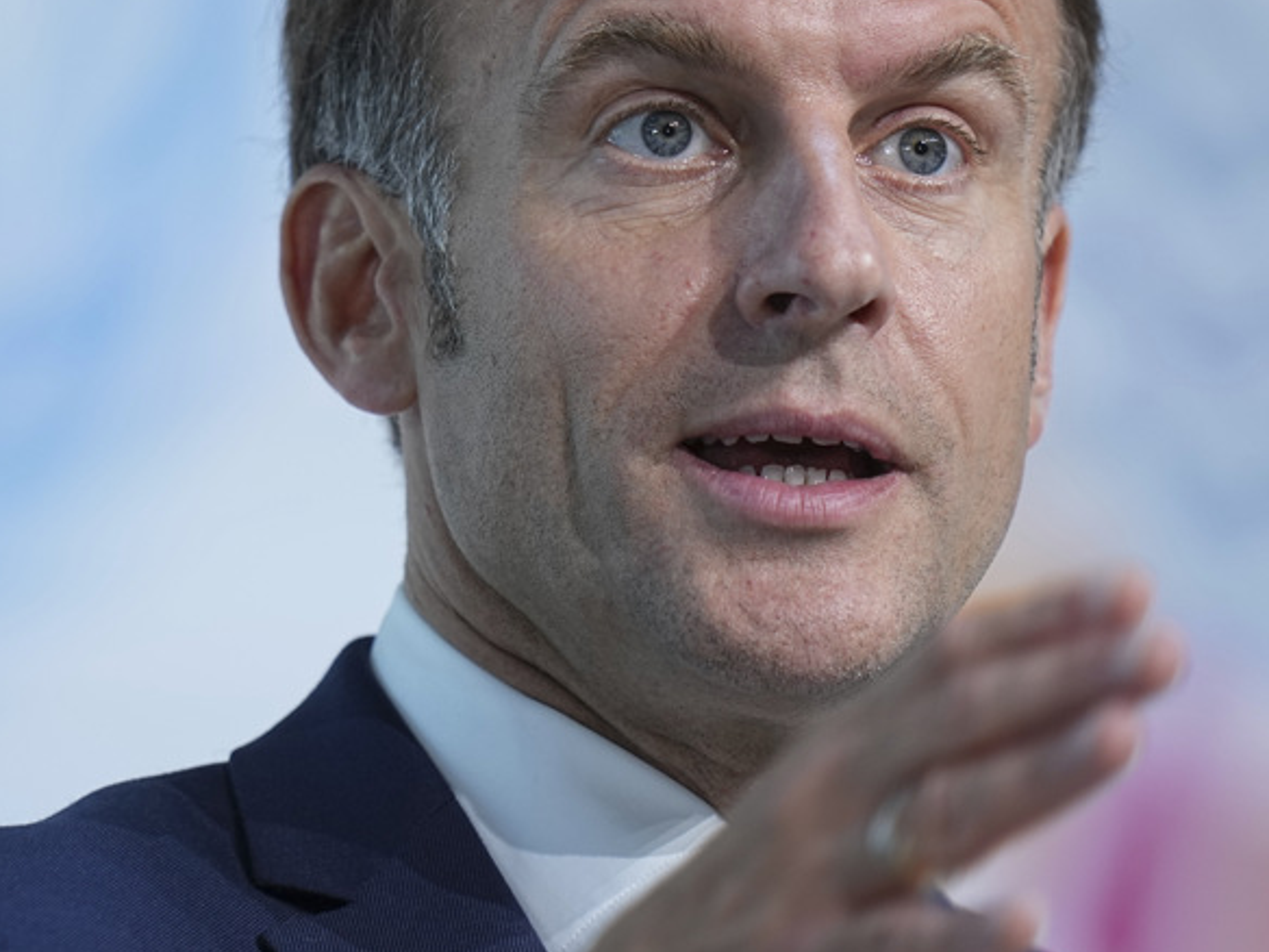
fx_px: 32810
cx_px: 374
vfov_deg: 1.7
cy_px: 174
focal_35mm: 895
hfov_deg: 2.2
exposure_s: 1/250
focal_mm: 400
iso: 500
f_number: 2.8
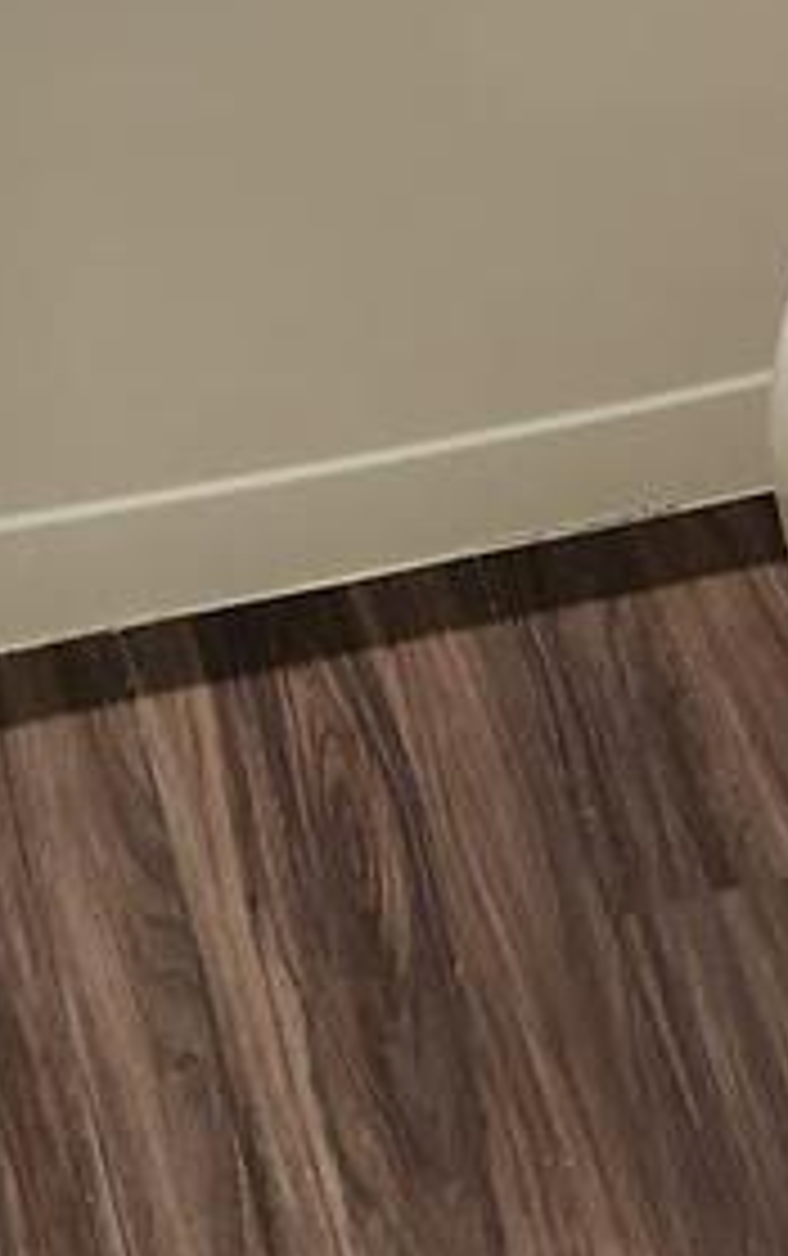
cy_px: -959
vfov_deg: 14.0
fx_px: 4593
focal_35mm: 134
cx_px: 1063
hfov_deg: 9.6
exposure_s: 1/120
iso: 100
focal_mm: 5.4
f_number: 1.8
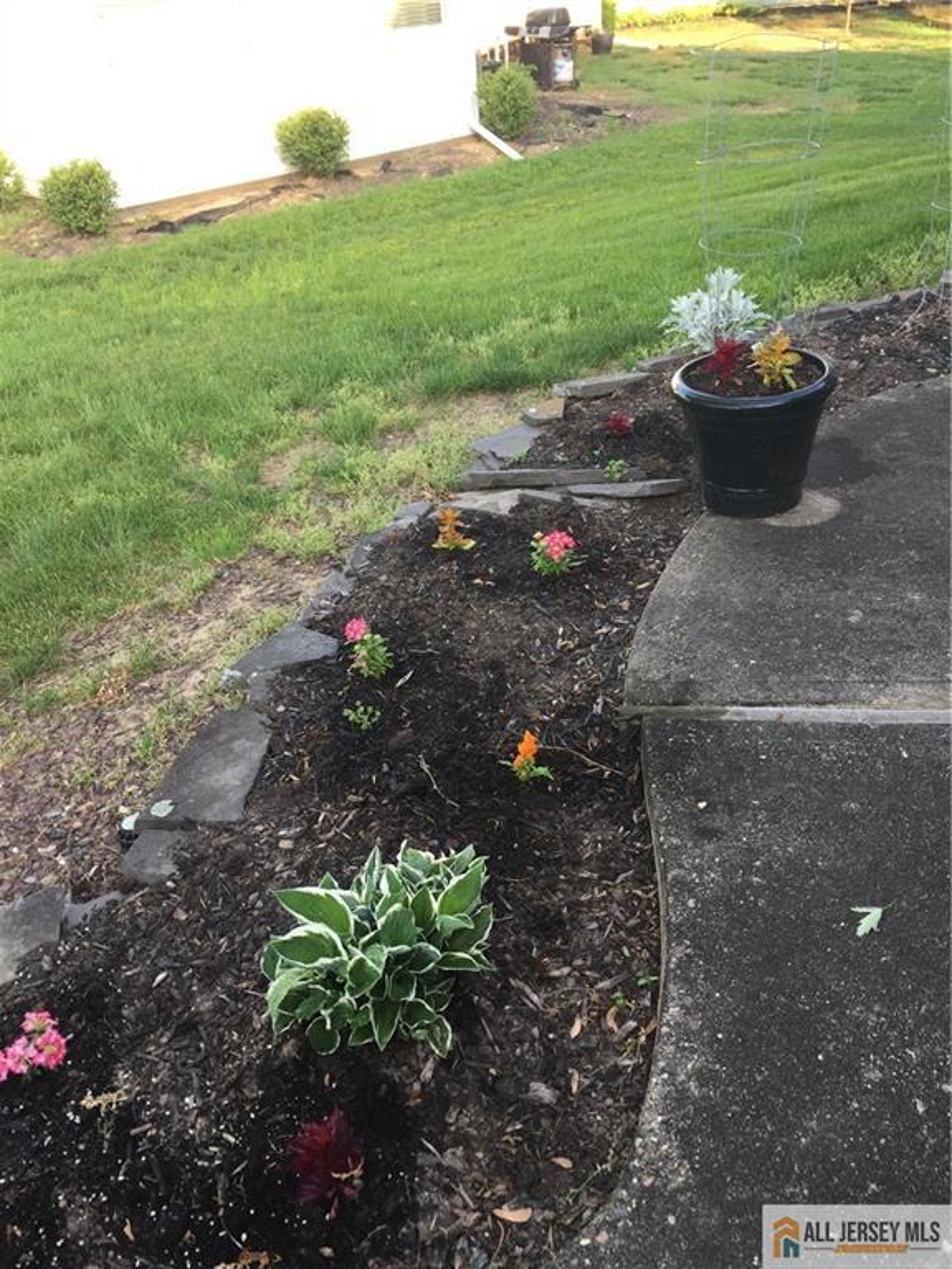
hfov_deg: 48.2
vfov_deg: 61.7
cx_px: 476
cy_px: 634
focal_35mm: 29
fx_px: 1063
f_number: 2.2
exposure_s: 1/120
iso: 40
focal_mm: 4.15
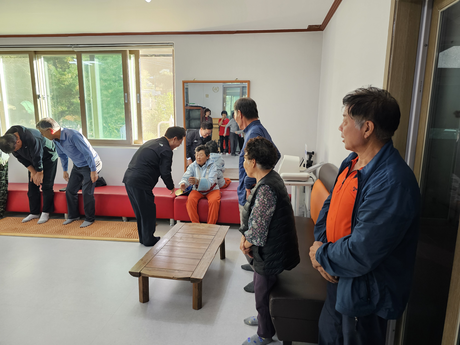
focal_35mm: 23
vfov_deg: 58.9
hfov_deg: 73.9
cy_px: 172
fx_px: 306
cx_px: 230
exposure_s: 1/120
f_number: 1.7
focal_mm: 6.3
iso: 160
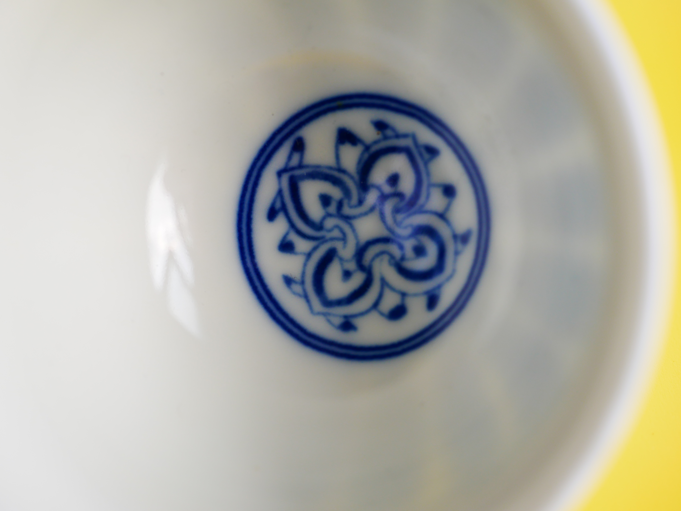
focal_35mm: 90
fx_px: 1771
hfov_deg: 21.8
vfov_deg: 16.4
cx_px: 340
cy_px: 256
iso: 200
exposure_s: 1/250
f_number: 3.5
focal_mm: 45
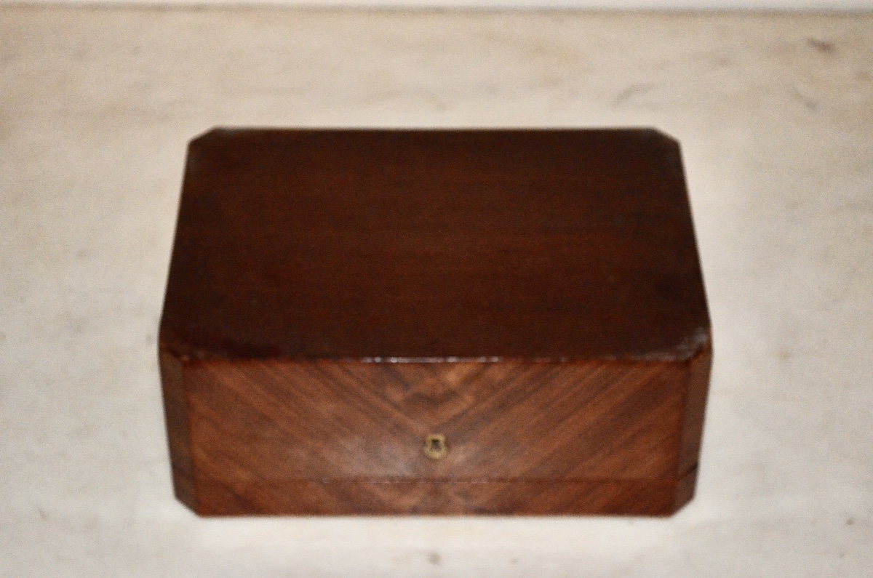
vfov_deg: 16.5
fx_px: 1997
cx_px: 436
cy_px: 289
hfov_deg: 24.7
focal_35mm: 82
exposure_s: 1/60
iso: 3200
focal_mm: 55
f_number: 5.6
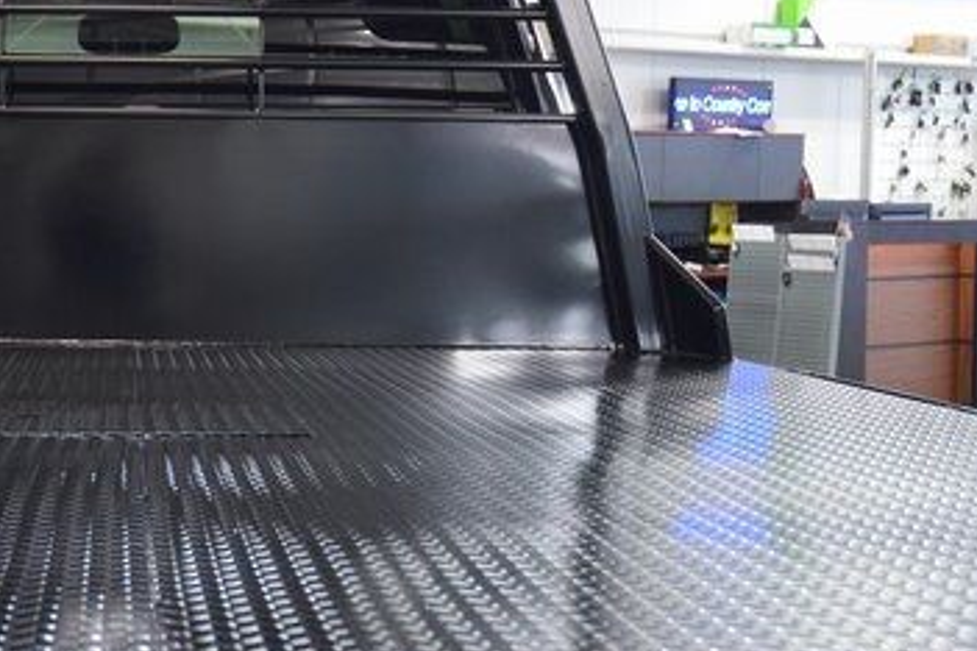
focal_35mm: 74
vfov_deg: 18.4
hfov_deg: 26.6
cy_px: 280
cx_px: 131
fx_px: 2006
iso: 1600
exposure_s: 1/60
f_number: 3.8
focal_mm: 27
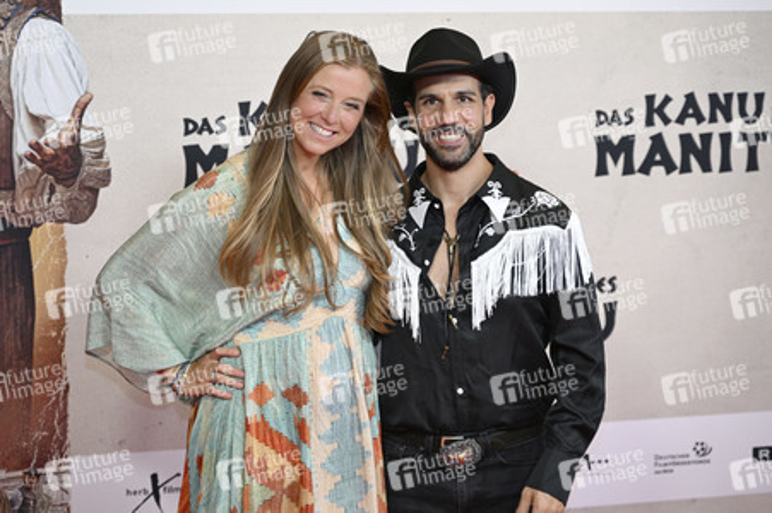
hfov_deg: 27.0
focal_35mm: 75
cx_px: 386
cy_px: 256
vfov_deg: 18.2
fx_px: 1607
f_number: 2.8
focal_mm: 75
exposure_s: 1/160
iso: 250
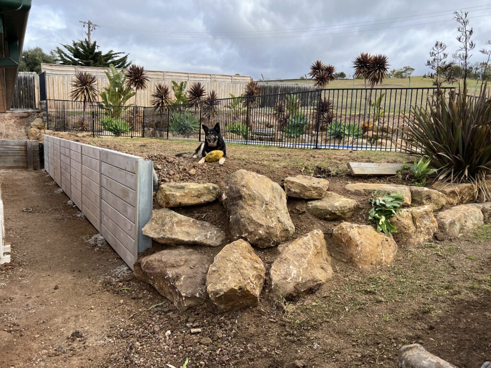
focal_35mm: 26
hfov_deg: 67.3
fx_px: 369
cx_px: 246
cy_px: 184
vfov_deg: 53.1
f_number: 1.5
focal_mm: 5.7
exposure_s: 1/1412
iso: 50
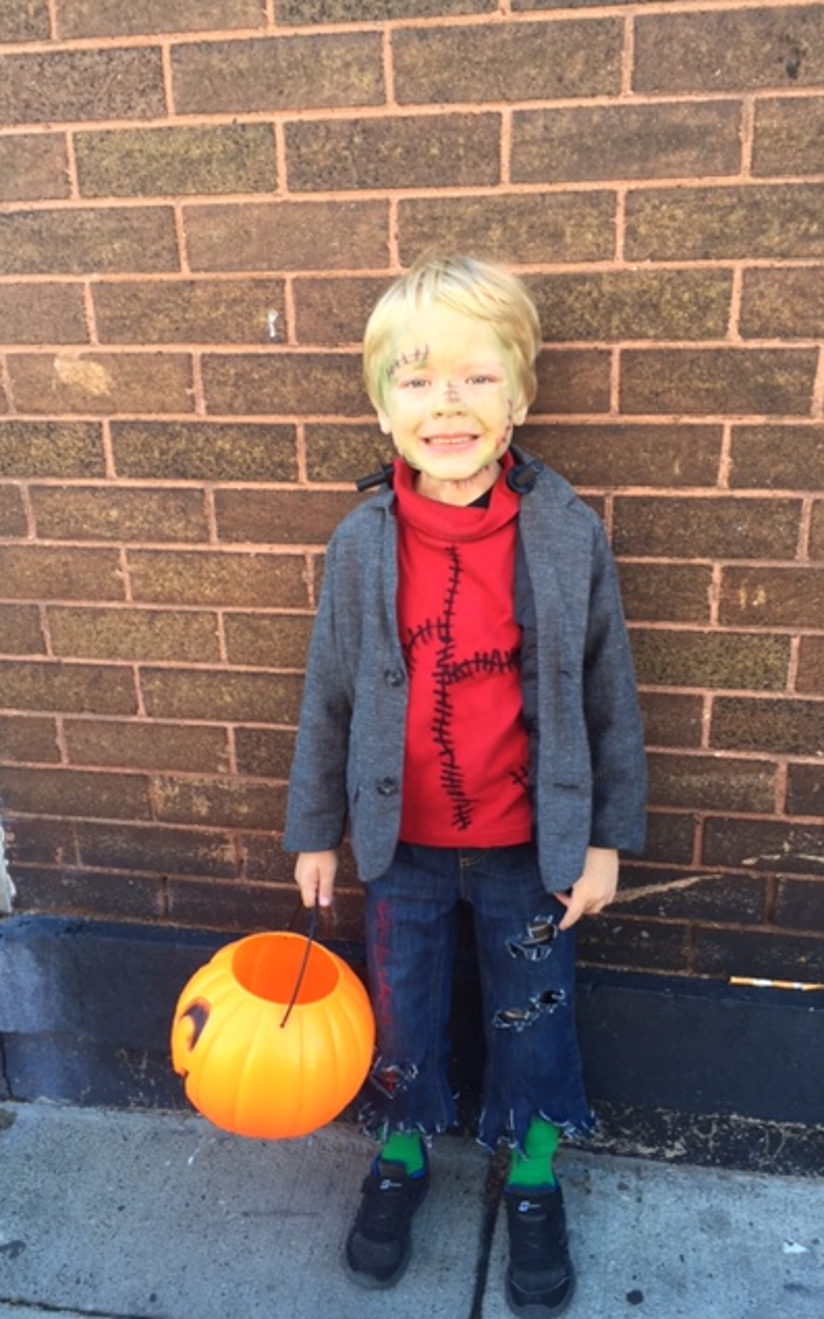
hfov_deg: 40.6
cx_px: 419
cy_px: 658
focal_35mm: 31
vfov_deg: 61.2
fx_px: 1114
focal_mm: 4.15
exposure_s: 1/60
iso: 32
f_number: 2.2
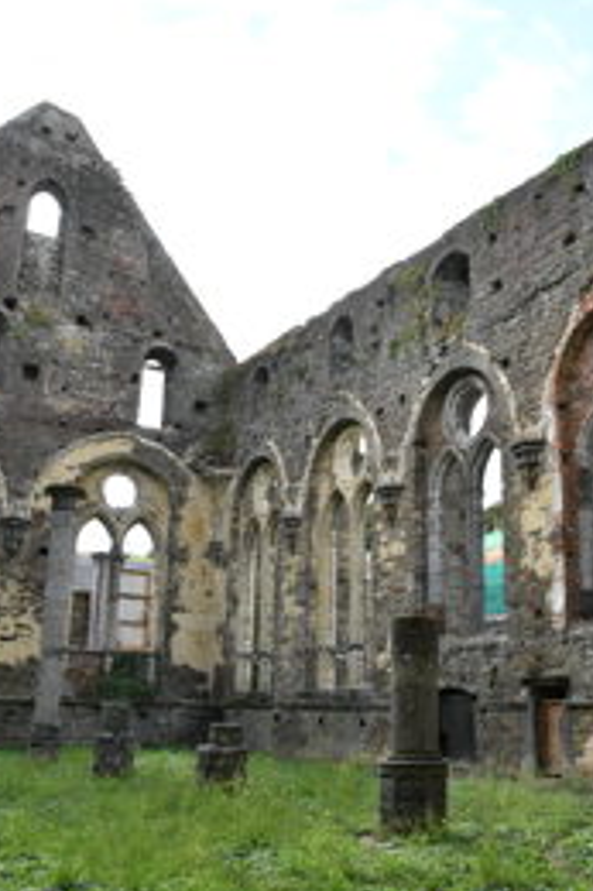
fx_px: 915
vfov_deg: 51.9
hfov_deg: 35.4
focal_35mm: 37
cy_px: 440
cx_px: 415
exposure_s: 1/125
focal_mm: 16
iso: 100
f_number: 6.3
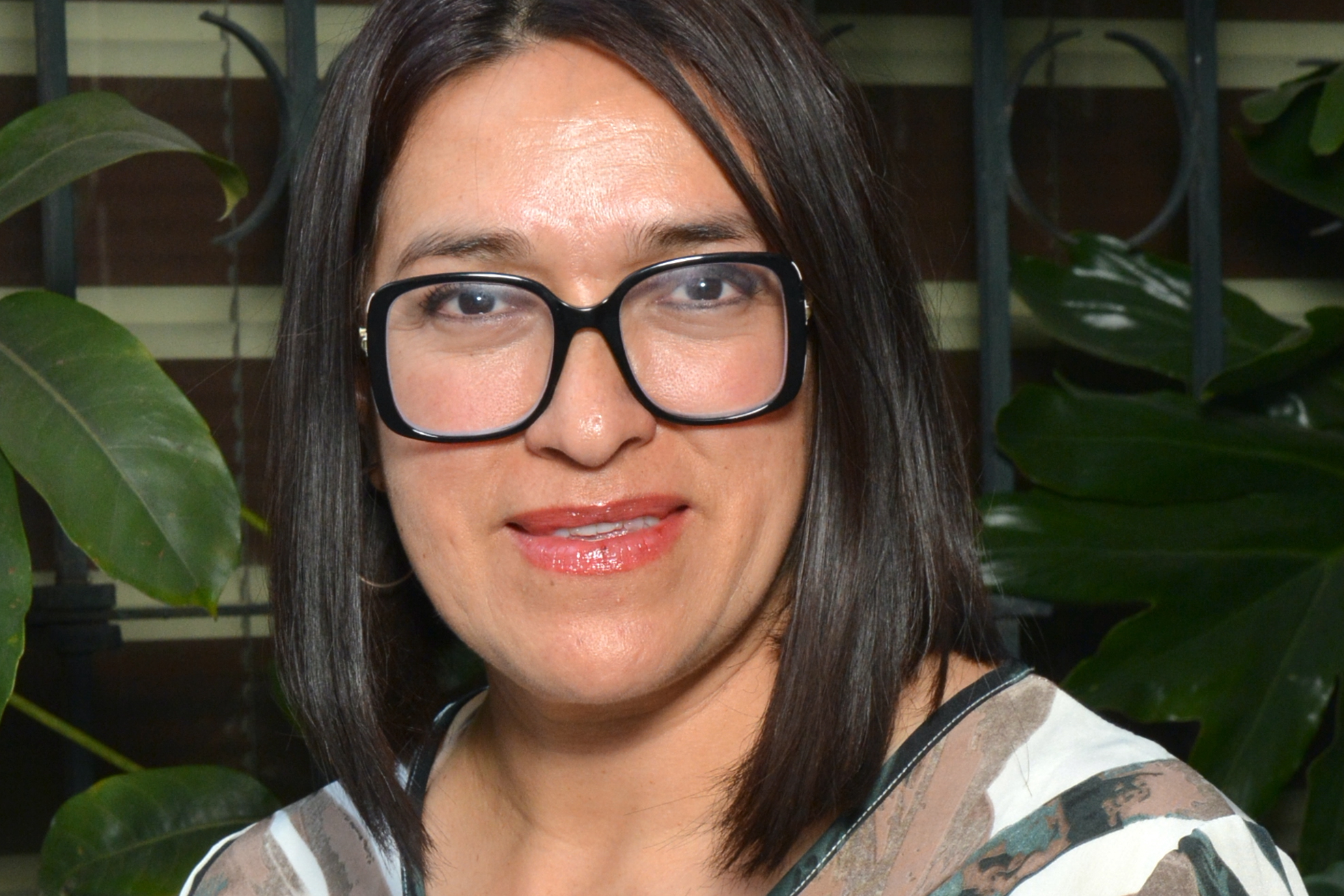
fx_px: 5376
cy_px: 929
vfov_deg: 9.5
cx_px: 685
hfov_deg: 14.3
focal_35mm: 144
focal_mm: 42
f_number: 8
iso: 640
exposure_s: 1/100
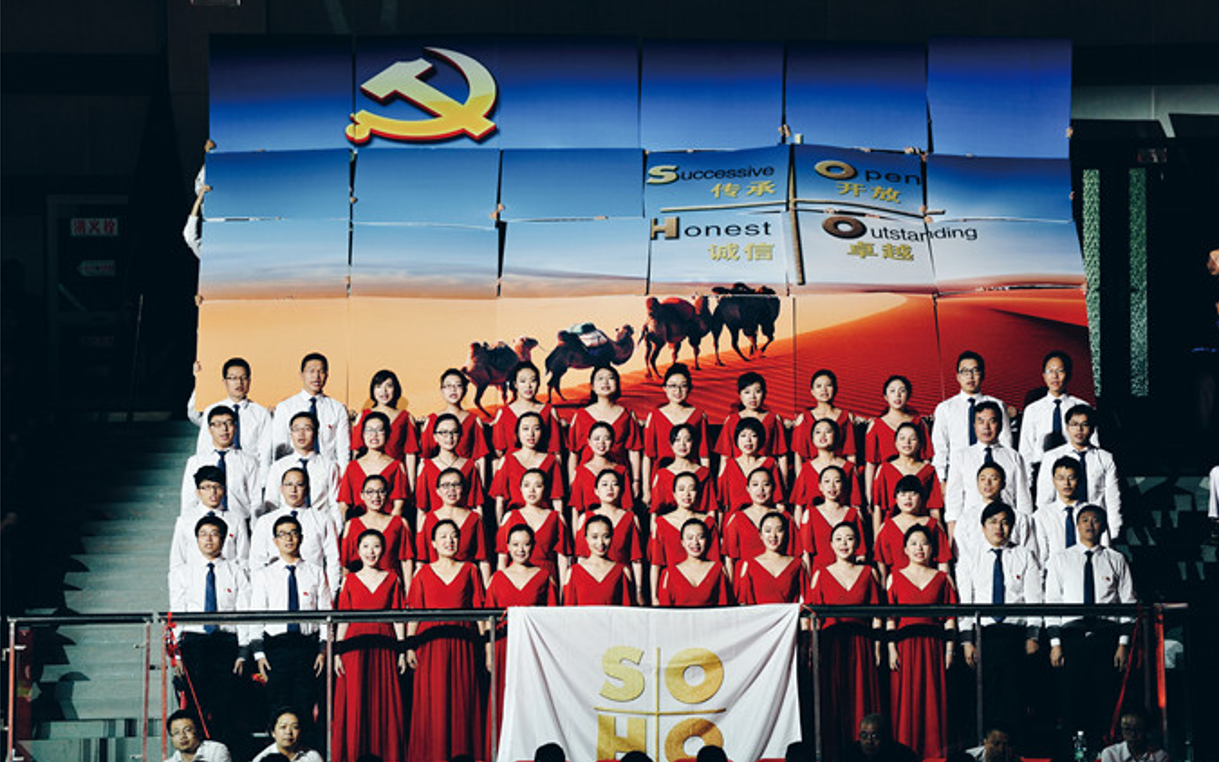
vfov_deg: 6.7
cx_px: 612
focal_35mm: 195
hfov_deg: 10.7
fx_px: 6479
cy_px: 374
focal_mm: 190
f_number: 2.8
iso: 1000
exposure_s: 1/160
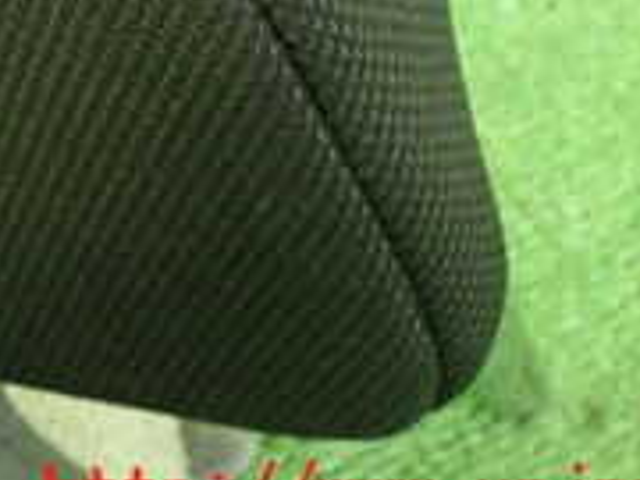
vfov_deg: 11.2
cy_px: -256
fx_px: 2348
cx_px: -220
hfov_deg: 14.8
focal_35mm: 127
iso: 800
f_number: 2.7
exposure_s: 1/40
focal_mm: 6.86
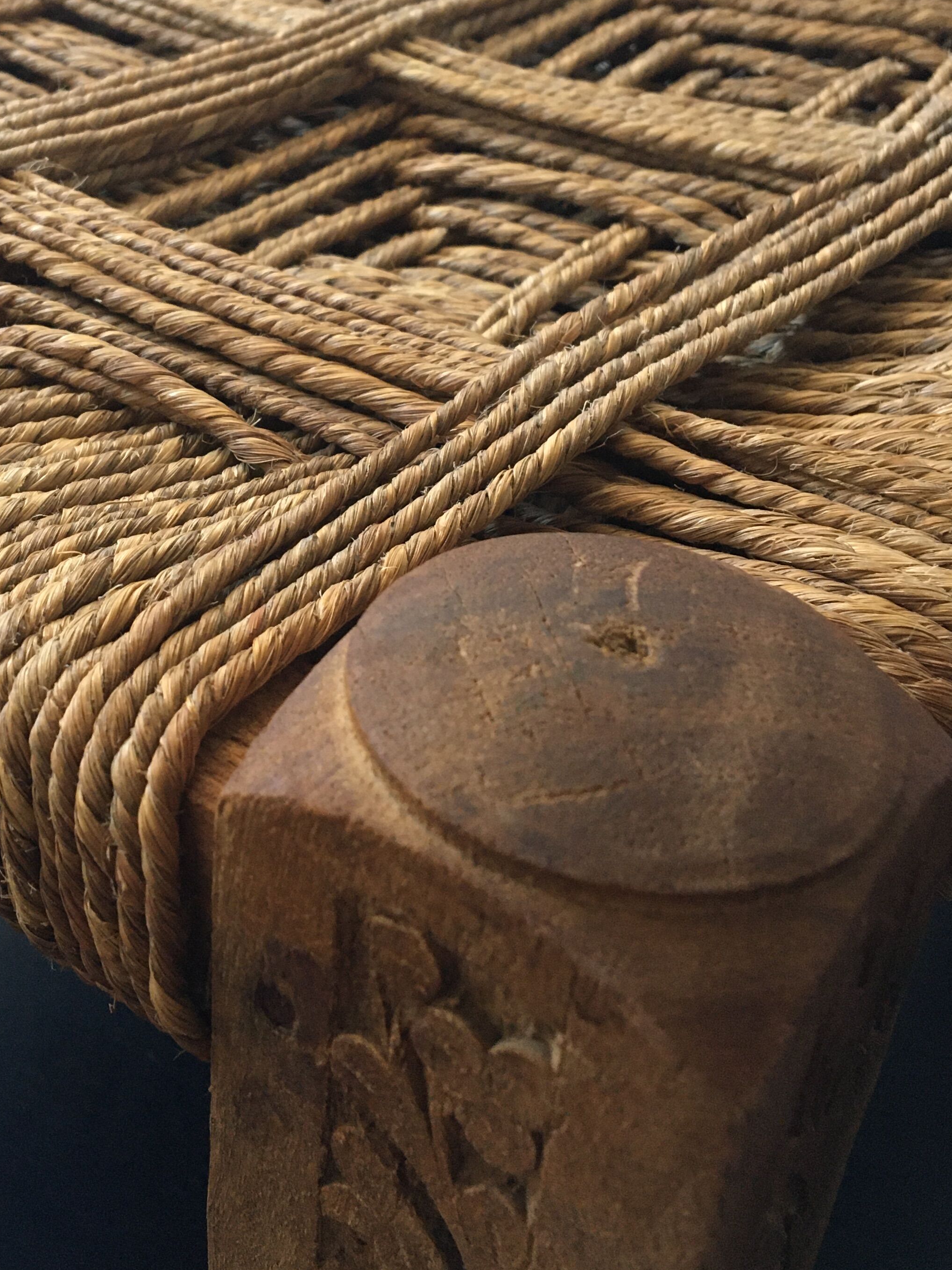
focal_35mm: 43
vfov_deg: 43.4
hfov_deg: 33.2
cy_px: 460
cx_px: 281
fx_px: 1577
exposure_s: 1/33
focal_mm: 4.15
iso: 160
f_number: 2.2
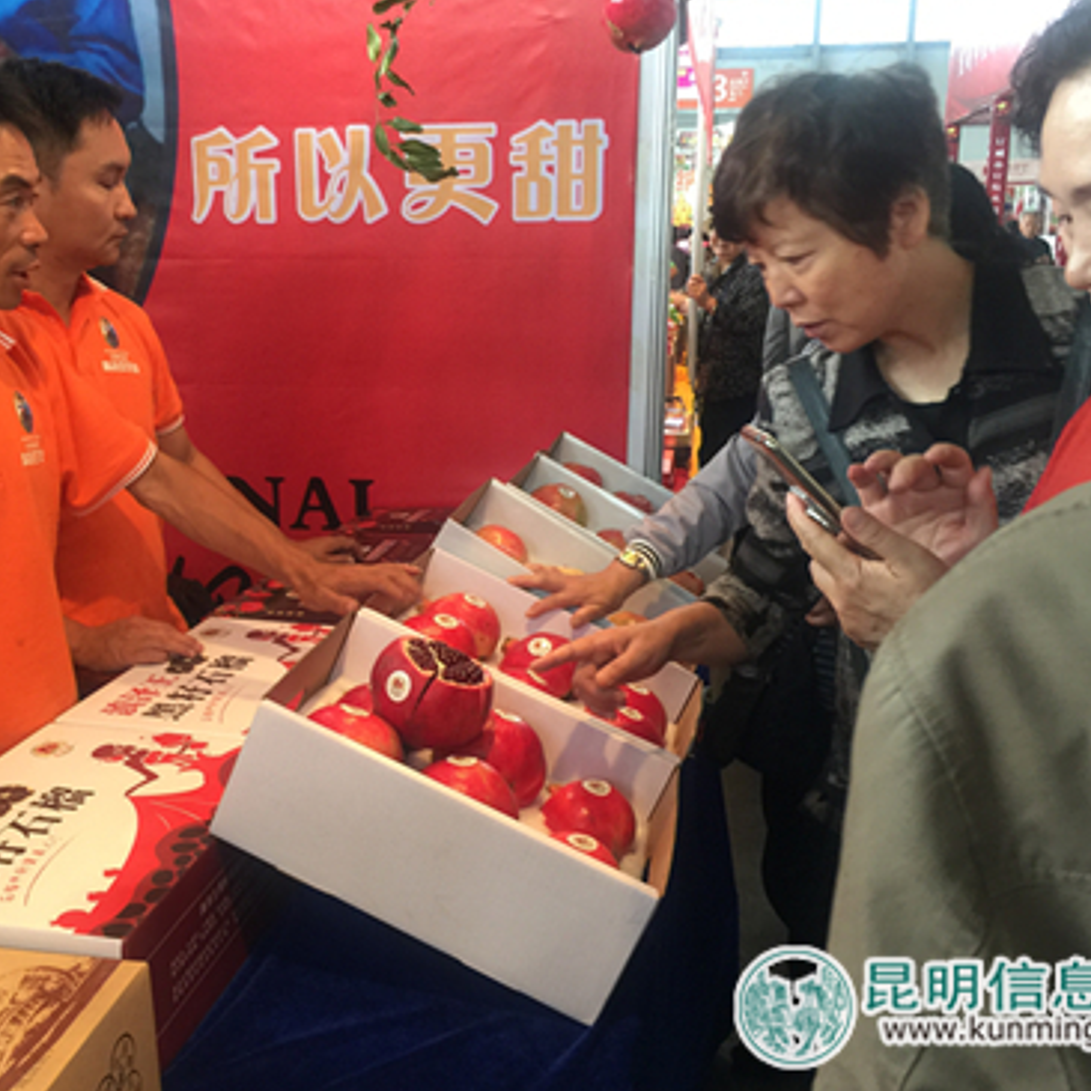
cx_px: 465
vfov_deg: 47.2
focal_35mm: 35
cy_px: 541
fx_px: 1248
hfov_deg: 47.1
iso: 64
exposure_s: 1/17
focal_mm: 4.15
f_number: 2.2
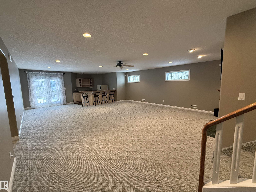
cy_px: 96
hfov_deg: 102.1
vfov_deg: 85.7
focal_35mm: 14
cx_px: 128
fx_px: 104
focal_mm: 2.22
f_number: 2.2
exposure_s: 1/60
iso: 500
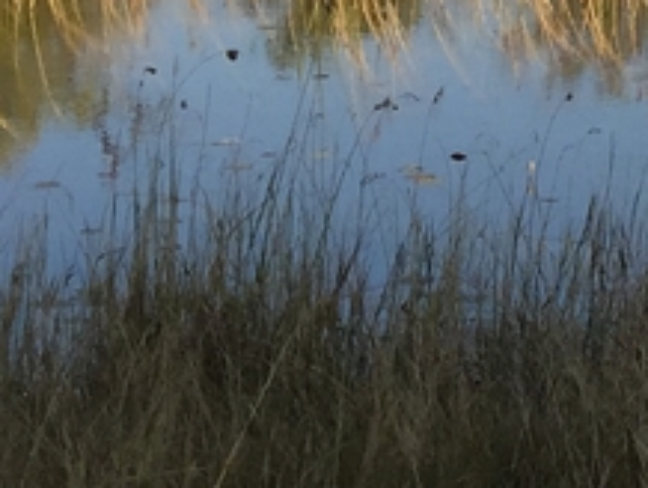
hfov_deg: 10.7
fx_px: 3186
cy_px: -431
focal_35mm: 170
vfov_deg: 8.4
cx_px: 1260
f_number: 2.2
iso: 32
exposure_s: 1/1163
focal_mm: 4.15
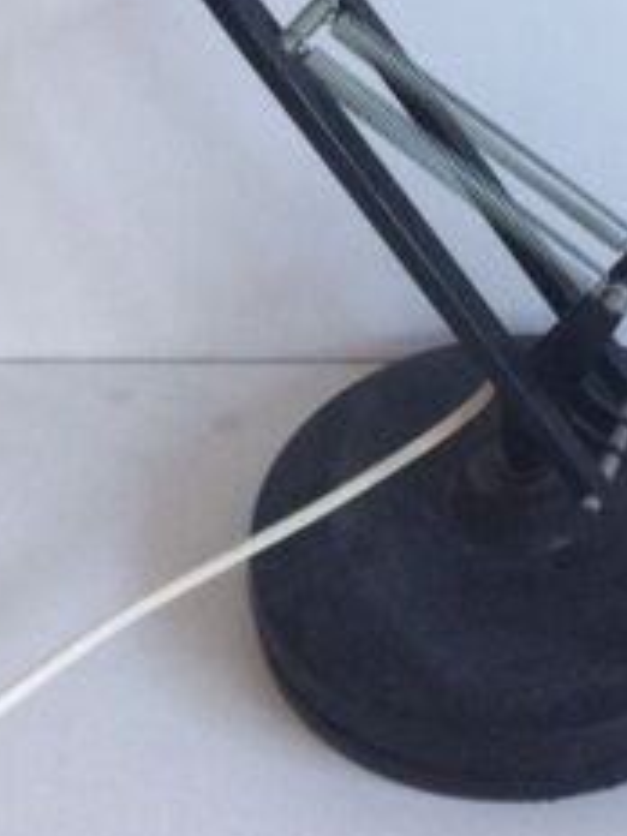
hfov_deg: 18.0
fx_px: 1932
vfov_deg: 21.7
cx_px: 634
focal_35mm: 80
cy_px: -292
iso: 200
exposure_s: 1/33
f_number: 2.2
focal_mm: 4.15
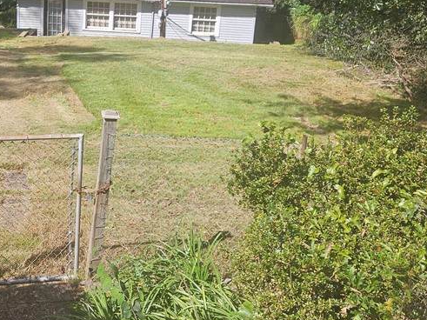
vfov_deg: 29.1
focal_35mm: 48
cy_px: 37
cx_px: 92
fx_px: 592
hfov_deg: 38.3
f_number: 1.8
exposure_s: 1/1262
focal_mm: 5.4
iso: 25
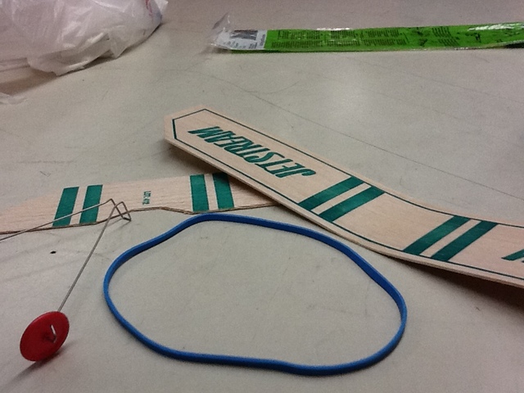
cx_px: 262
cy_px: 196
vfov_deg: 32.9
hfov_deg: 42.9
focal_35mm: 44
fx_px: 666
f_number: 2.4
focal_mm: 2.03
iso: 80
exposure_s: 1/120
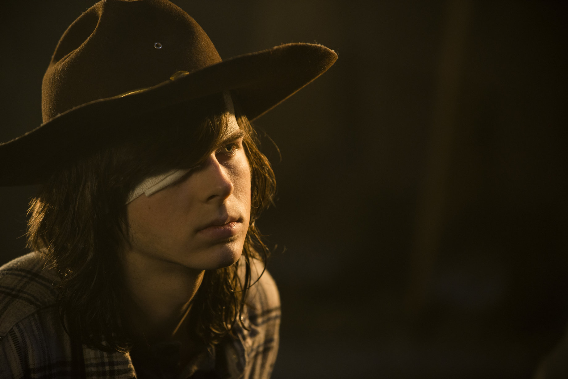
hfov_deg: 11.1
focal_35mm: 185
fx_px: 2920
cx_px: 284
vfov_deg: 7.4
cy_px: 190
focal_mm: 185
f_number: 4
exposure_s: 1/250
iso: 1600
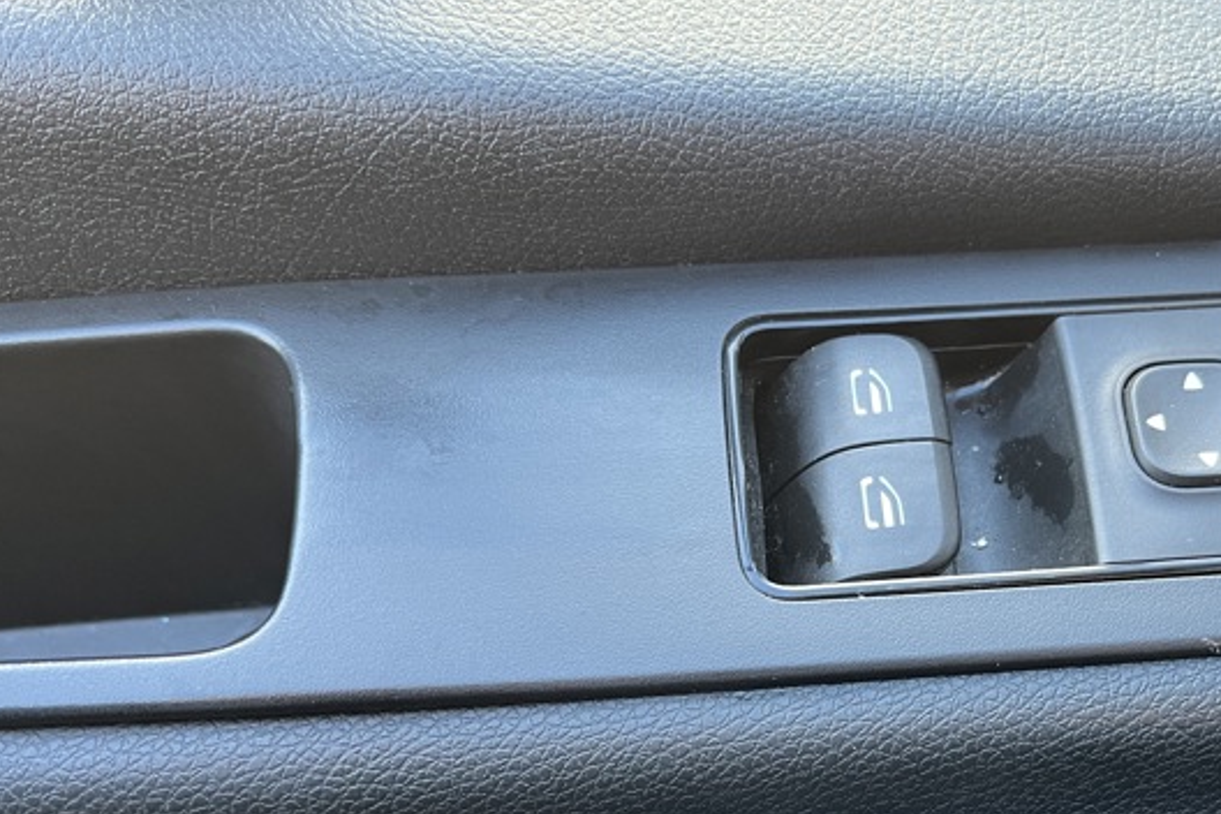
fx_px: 1390
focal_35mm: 41
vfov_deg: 31.7
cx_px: 835
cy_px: 661
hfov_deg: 46.5
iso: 160
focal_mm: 5.1
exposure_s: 1/60
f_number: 1.6
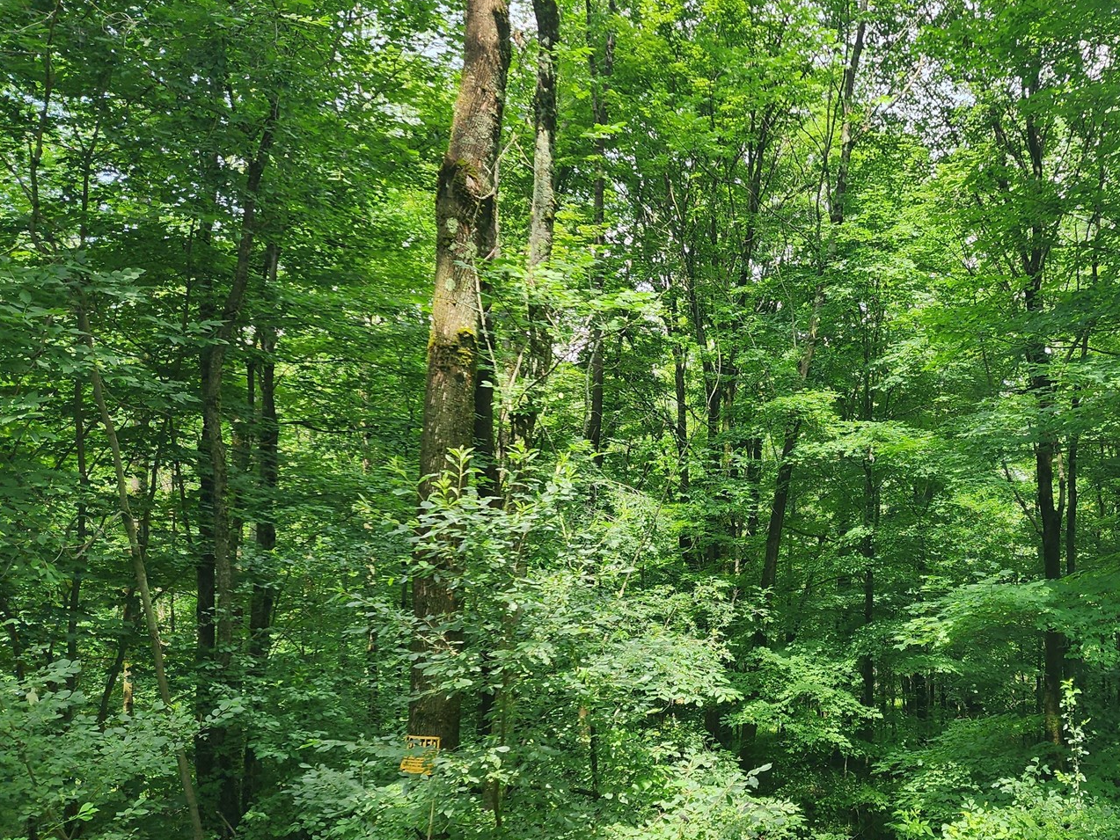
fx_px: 1197
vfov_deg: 38.5
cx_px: 858
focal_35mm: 37
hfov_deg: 48.0
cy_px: 500
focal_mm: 6.4
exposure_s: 1/180
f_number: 1.8
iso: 20
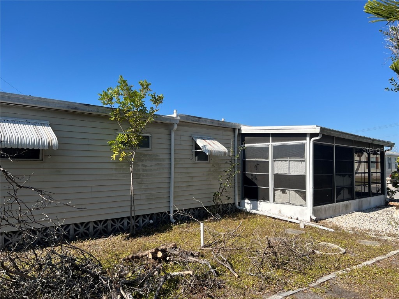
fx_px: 300
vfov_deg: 53.1
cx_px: 200
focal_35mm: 26
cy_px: 150
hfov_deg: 67.3
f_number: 1.5
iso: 50
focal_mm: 5.7
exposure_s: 1/4274
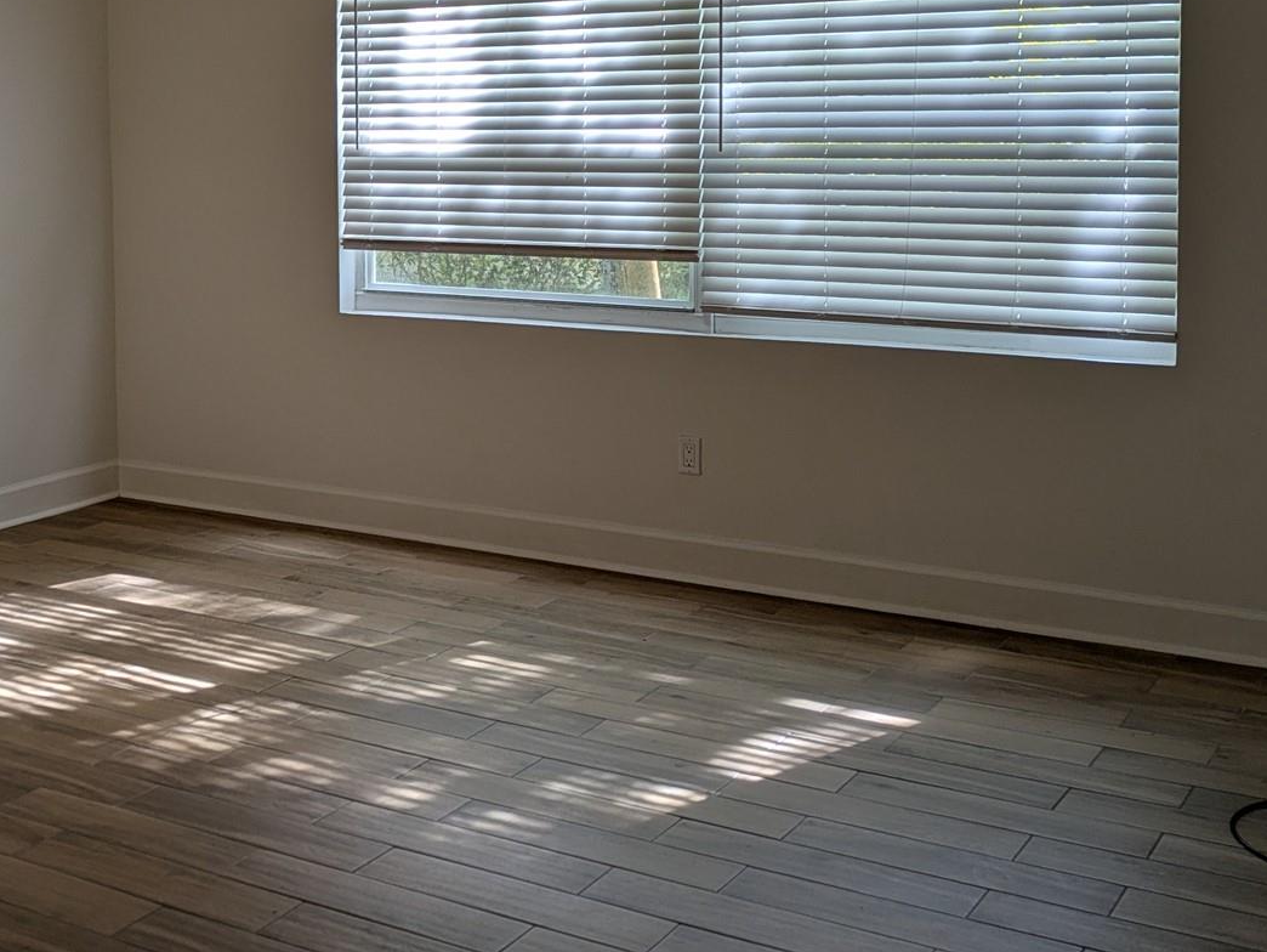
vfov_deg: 29.1
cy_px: 215
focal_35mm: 49
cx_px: 308
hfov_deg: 37.9
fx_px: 1794
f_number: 1.89
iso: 78
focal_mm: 5.43
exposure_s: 1/120
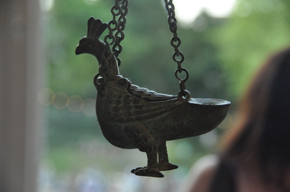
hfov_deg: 17.1
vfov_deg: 11.4
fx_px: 965
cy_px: 96
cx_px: 145
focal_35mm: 120
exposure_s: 1/250
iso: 2000
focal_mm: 80
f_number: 5
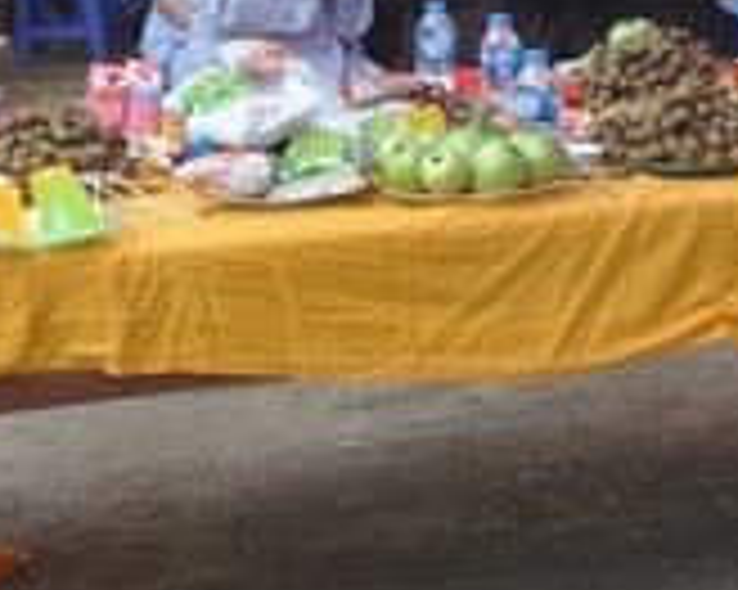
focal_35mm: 117
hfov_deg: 14.5
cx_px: 1332
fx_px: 2551
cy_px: 122
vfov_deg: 13.1
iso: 400
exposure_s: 1/250
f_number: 8
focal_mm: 21
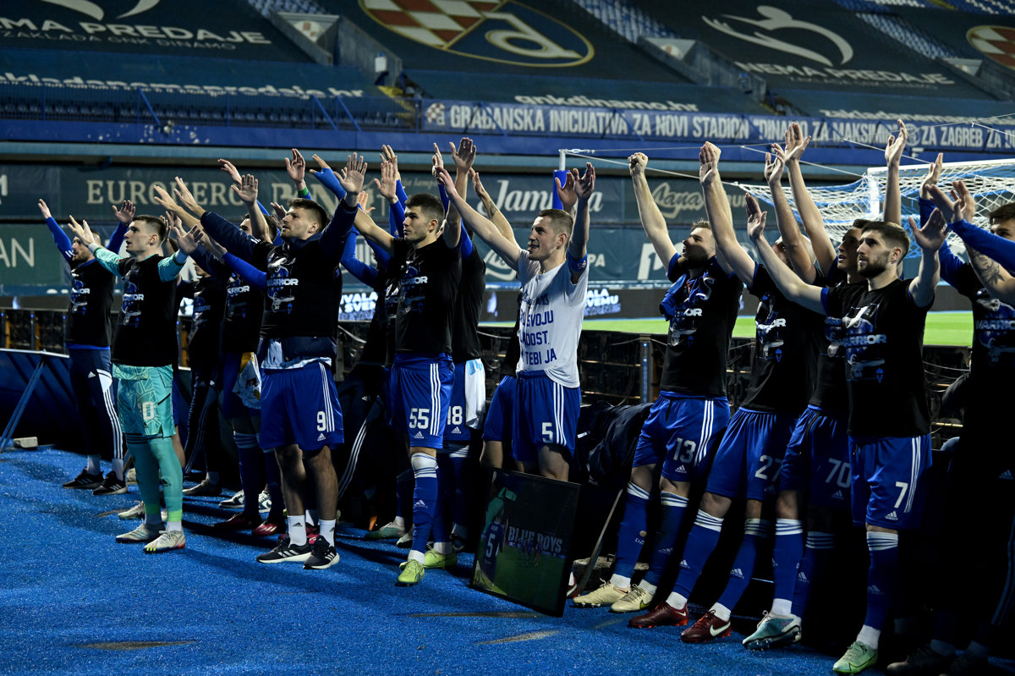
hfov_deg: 28.9
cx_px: 508
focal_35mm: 70
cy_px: 338
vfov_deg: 19.4
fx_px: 1973
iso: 4000
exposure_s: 1/400
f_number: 4
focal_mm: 70
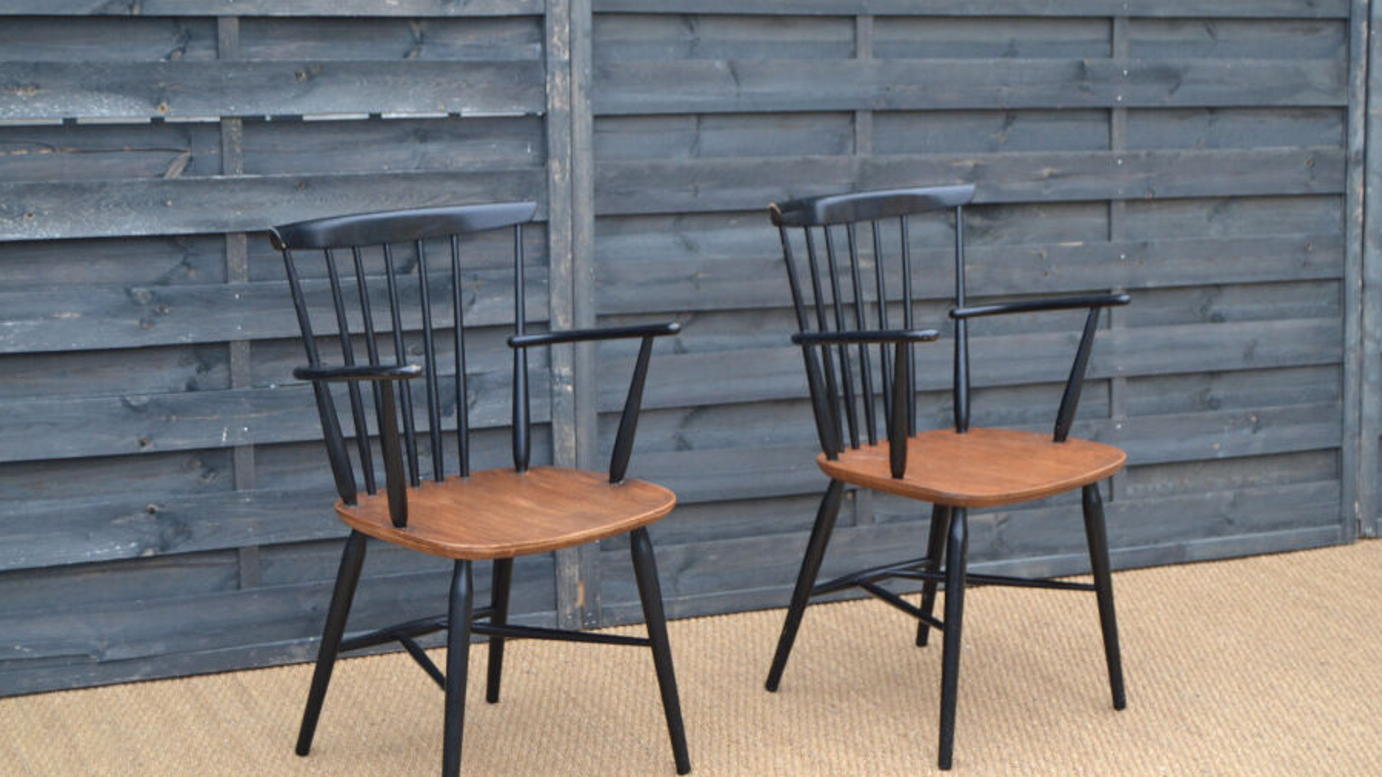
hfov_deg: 33.3
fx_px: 2309
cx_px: 691
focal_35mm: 63
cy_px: 459
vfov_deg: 19.1
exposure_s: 1/60
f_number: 5
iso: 640
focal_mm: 40
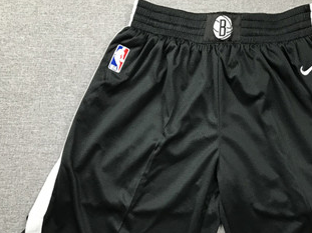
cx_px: 220
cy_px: 160
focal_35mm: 45
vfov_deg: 31.8
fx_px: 405
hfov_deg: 41.3
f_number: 1.8
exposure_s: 1/33
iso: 32
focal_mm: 3.99
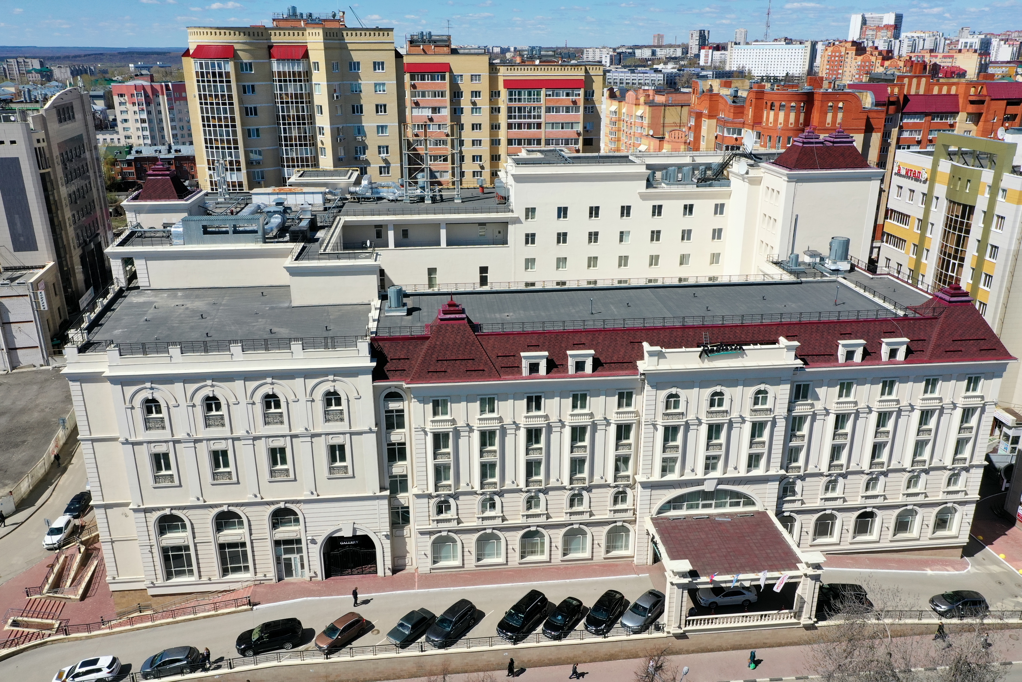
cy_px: 341
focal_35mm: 28
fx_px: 795
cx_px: 511
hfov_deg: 65.5
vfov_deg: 46.4
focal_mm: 10.26
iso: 100
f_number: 6.3
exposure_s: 1/640
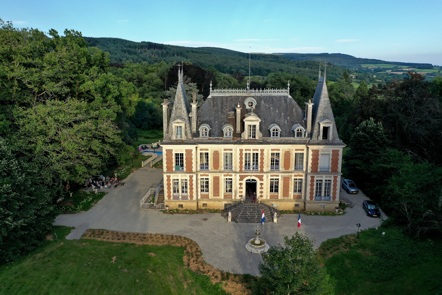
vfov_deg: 46.4
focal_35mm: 28
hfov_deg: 65.5
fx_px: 344
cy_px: 148
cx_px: 221
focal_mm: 10.26
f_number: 4.5
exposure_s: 1/200
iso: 100
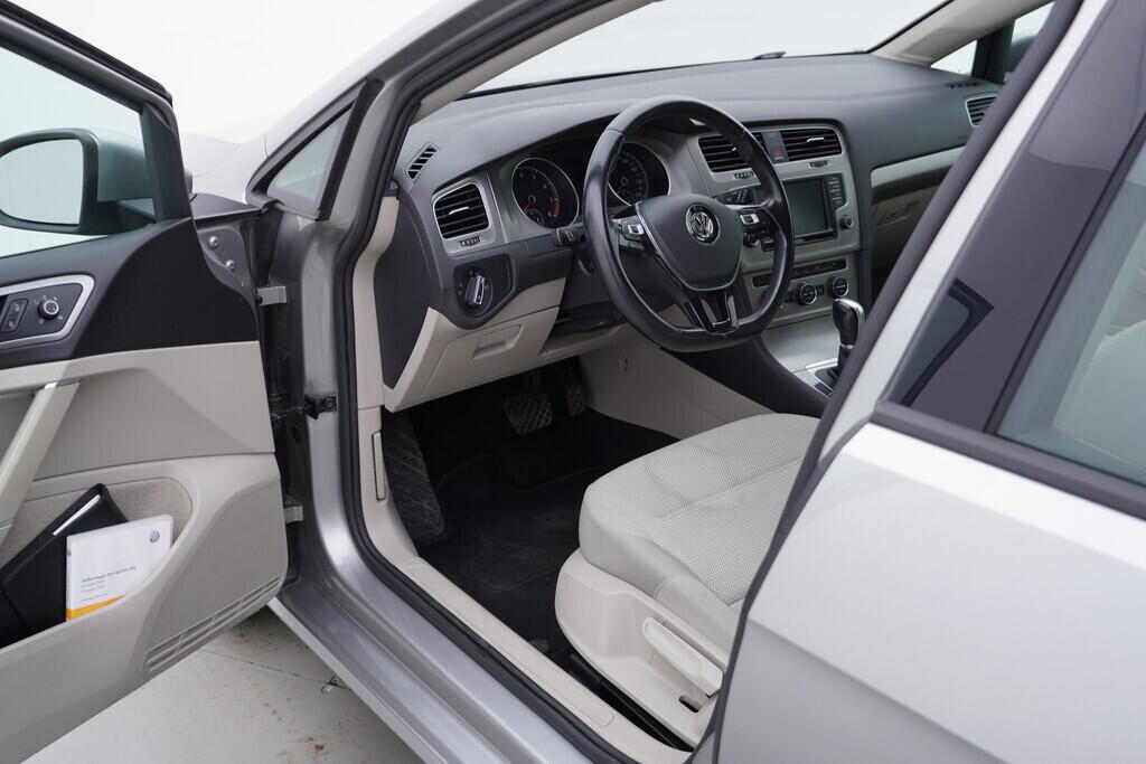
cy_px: 382
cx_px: 573
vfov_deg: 36.9
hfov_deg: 53.1
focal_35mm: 36
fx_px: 1146
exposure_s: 1/50
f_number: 3.2
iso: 125
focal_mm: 24
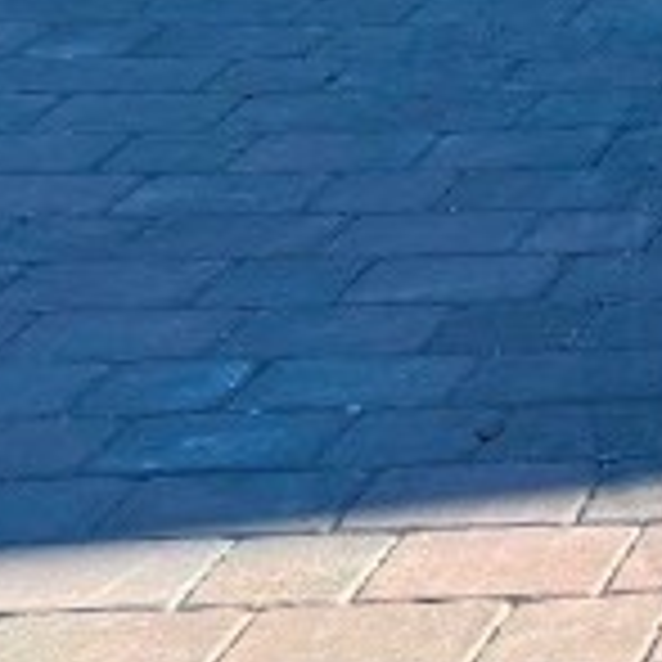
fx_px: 3202
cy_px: -833
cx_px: 2162
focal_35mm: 148
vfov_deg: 10.4
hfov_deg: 8.9
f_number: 1.78
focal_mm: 6.86
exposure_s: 1/1425
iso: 80
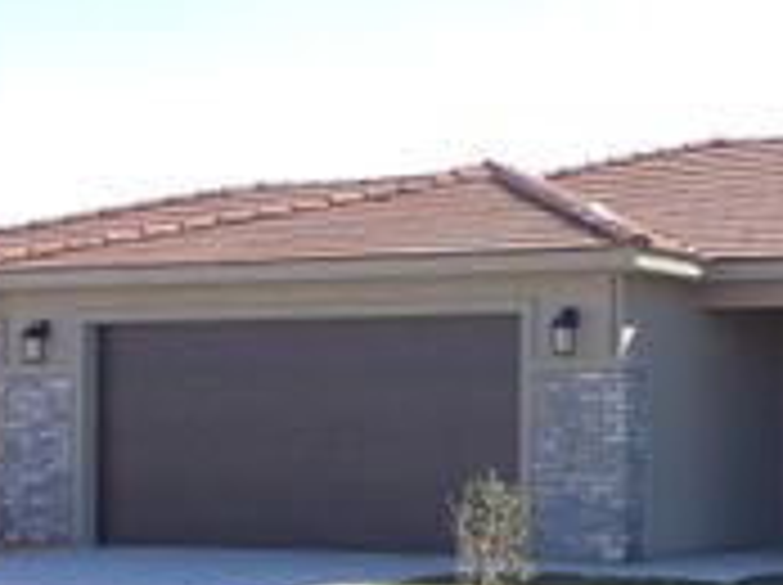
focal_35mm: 92
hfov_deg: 20.7
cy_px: 439
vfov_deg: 15.9
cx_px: 770
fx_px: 2078
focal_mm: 3.3
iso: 32
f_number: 2.4
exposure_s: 1/590
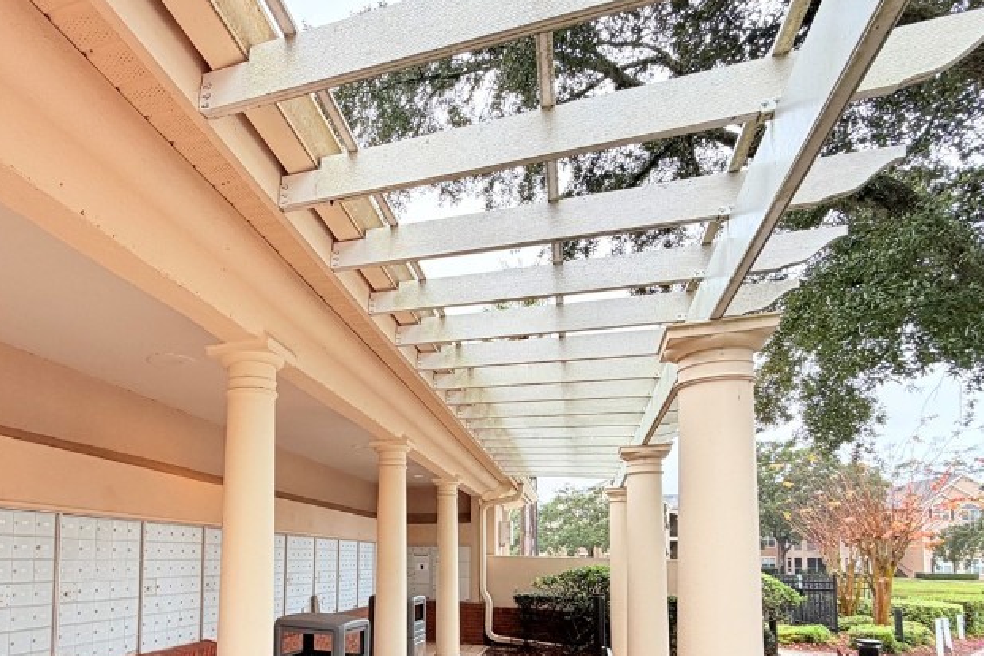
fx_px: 656
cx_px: 293
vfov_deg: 50.1
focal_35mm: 24
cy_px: 520
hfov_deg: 70.6
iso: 64
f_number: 2.2
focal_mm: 2.22
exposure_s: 1/121
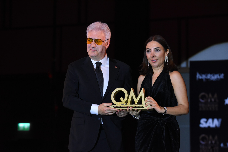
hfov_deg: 15.2
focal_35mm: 135
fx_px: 855
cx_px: 114
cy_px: 76
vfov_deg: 10.2
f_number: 4.5
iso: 3200
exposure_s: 1/500
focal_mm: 135
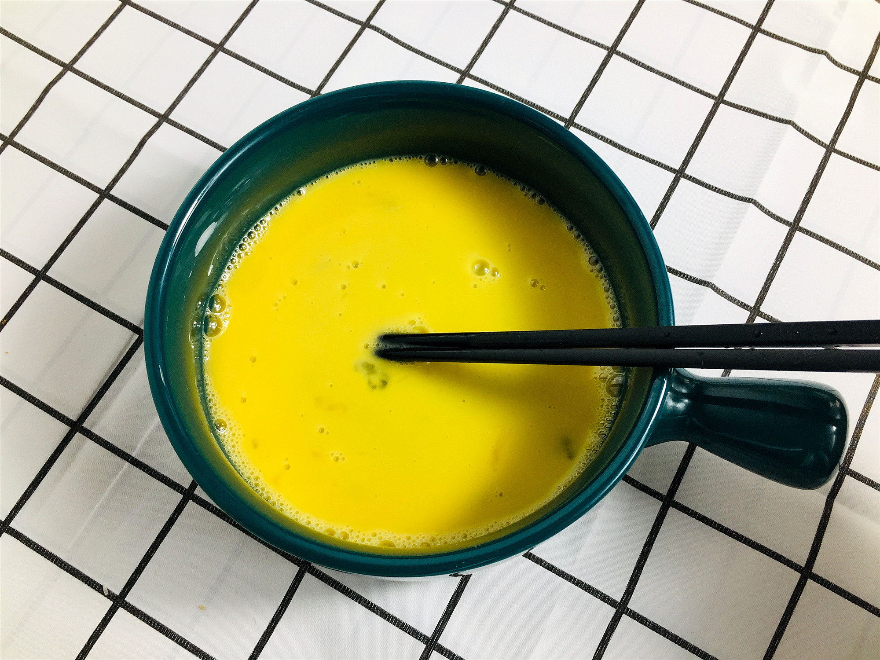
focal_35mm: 29
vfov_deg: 48.2
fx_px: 737
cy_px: 330
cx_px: 440
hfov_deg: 61.7
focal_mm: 4.15
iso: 50
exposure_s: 1/100
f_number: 2.2
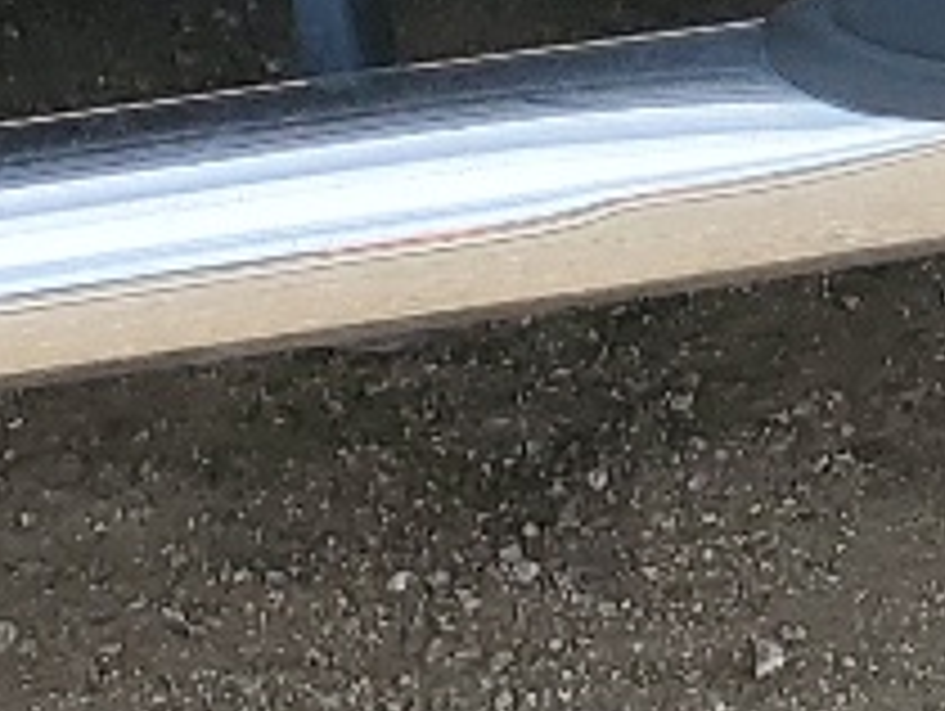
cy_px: -284
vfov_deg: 7.4
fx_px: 5411
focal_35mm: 198
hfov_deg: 8.3
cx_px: 2934
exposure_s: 1/1429
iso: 50
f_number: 1.5
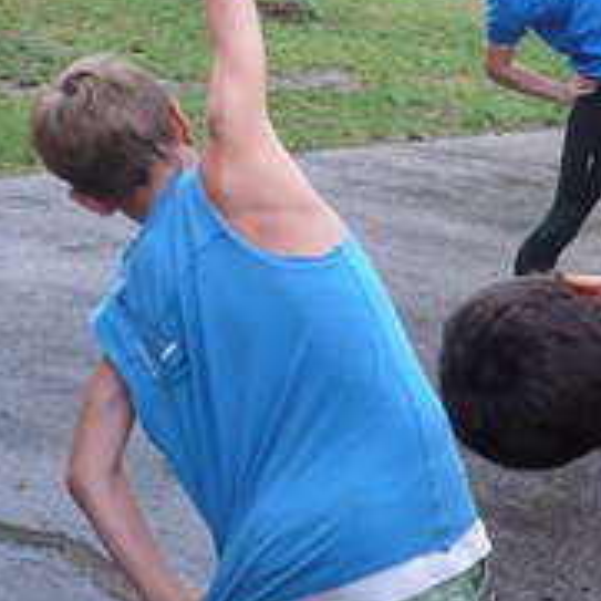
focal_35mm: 82
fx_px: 1611
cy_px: -129
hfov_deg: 20.9
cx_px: 458
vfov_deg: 19.8
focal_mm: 5.8
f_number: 2.8
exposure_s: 1/80
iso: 200
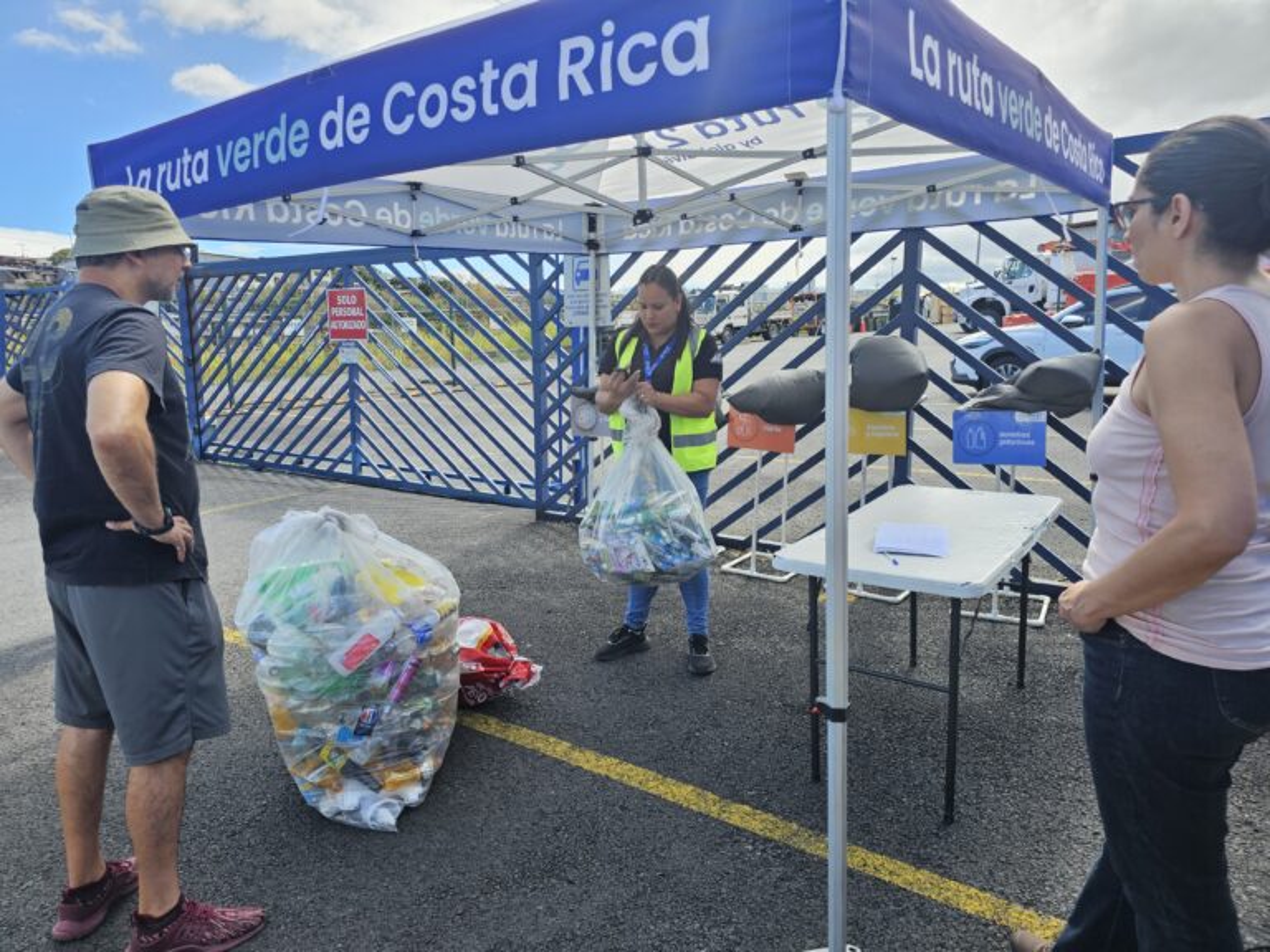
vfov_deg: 58.9
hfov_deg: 73.9
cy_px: 476
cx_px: 635
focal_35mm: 23
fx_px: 844
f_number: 1.7
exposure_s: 1/719
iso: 40
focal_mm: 6.3
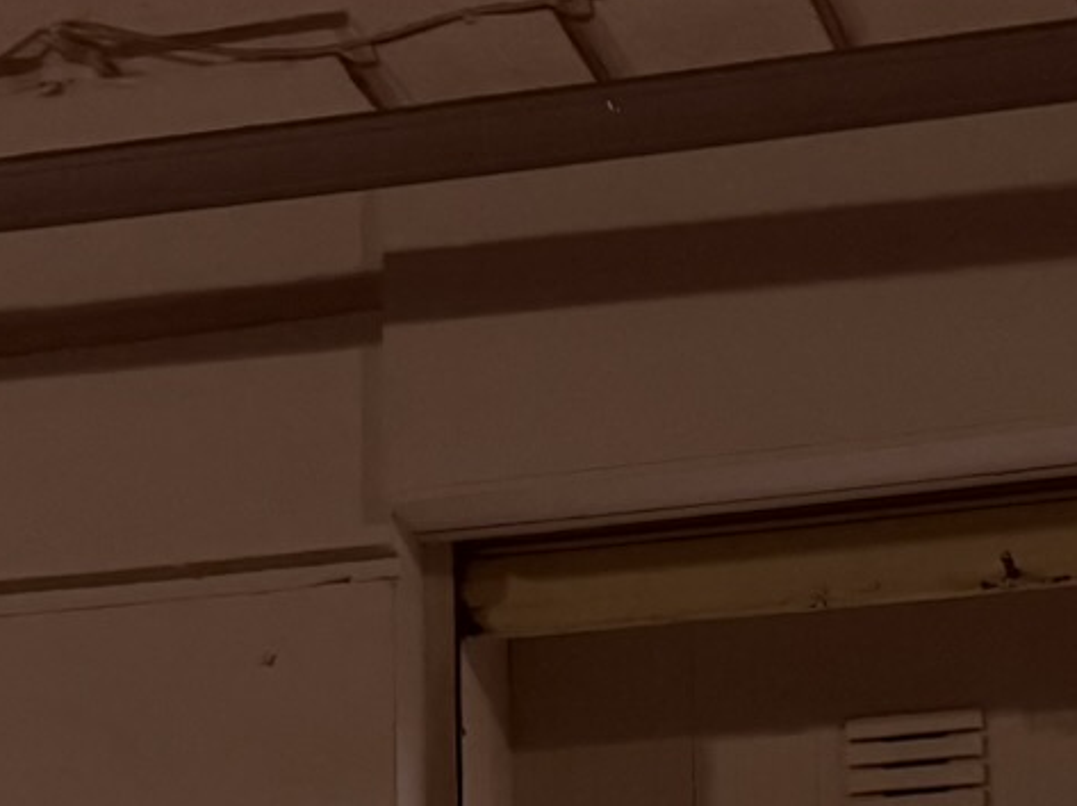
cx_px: 517
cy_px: 1282
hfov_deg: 18.9
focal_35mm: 104
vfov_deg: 13.3
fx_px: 3233
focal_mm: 6.76
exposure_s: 1/40
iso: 800
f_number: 1.78
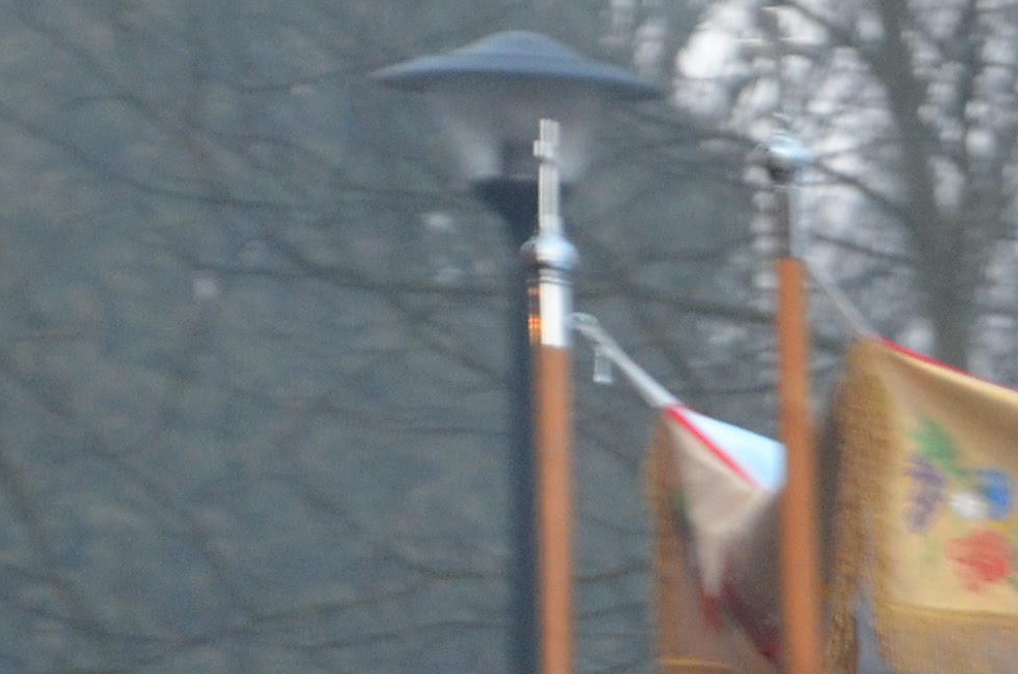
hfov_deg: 4.7
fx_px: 12275
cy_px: 1600
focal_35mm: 435
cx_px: 1860
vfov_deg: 3.1
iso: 1000
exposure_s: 1/30
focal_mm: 58
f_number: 5
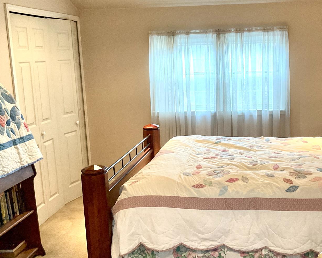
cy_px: 134
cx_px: 218
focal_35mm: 47
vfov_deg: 32.1
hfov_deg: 39.0
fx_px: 448
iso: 160
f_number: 1.8
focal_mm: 3
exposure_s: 1/60
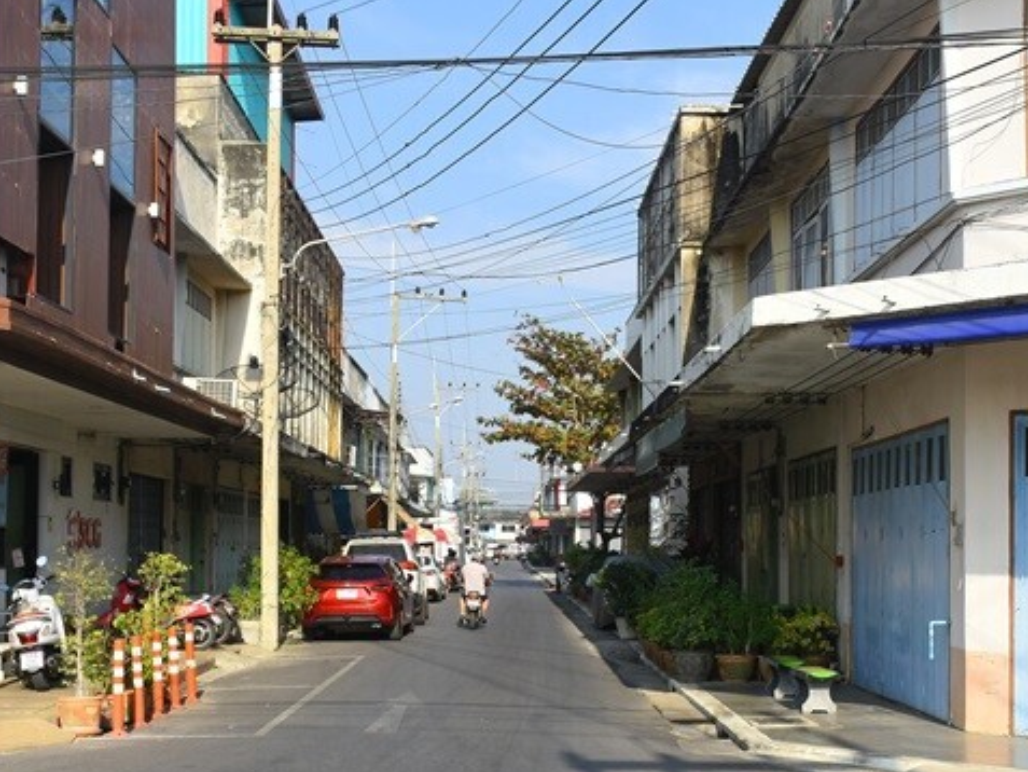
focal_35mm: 55
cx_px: 560
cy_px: 495
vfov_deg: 26.5
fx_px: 1634
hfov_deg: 34.9
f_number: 8
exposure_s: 1/500
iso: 250
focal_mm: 26
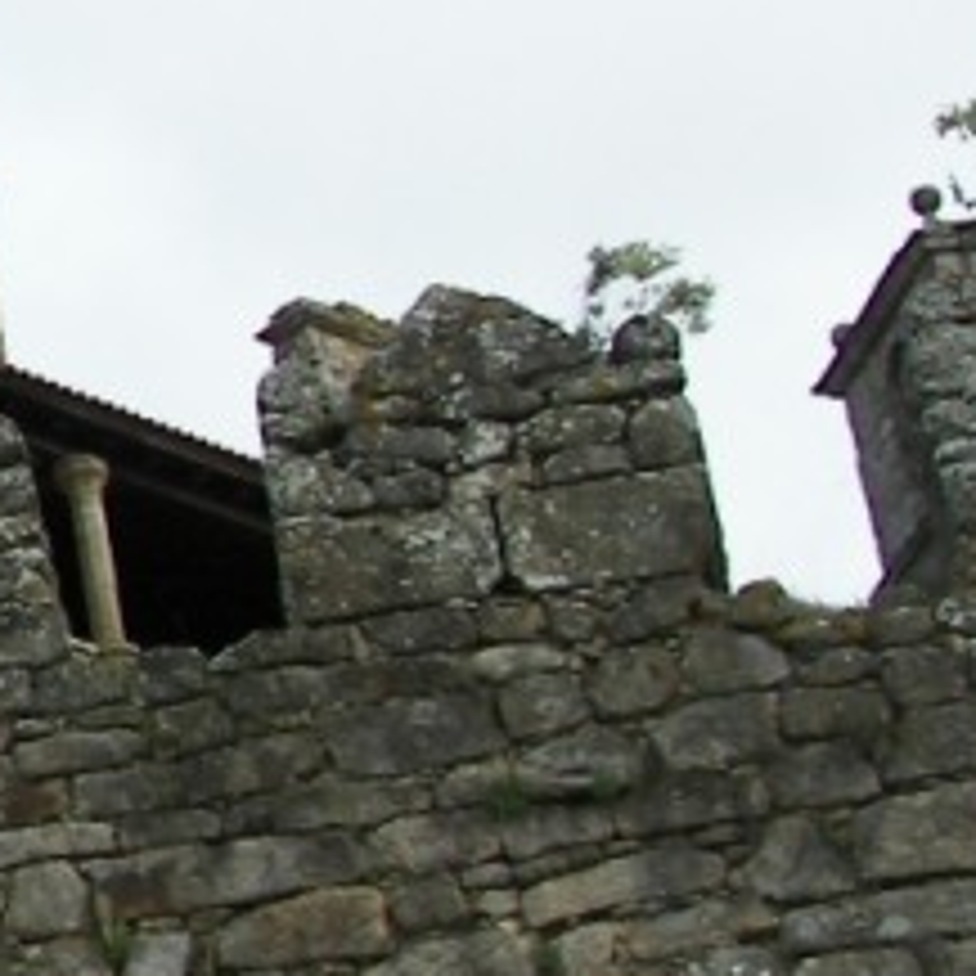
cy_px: 486
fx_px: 4785
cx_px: -774
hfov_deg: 10.9
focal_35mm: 150
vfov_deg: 11.6
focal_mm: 6
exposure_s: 1/250
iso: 50
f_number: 2.8
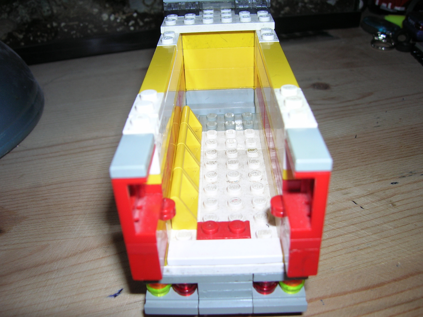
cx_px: 212
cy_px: 158
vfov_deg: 41.8
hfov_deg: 54.0
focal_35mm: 34
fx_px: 415
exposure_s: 1/60.1
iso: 50
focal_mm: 5.7
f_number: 2.9
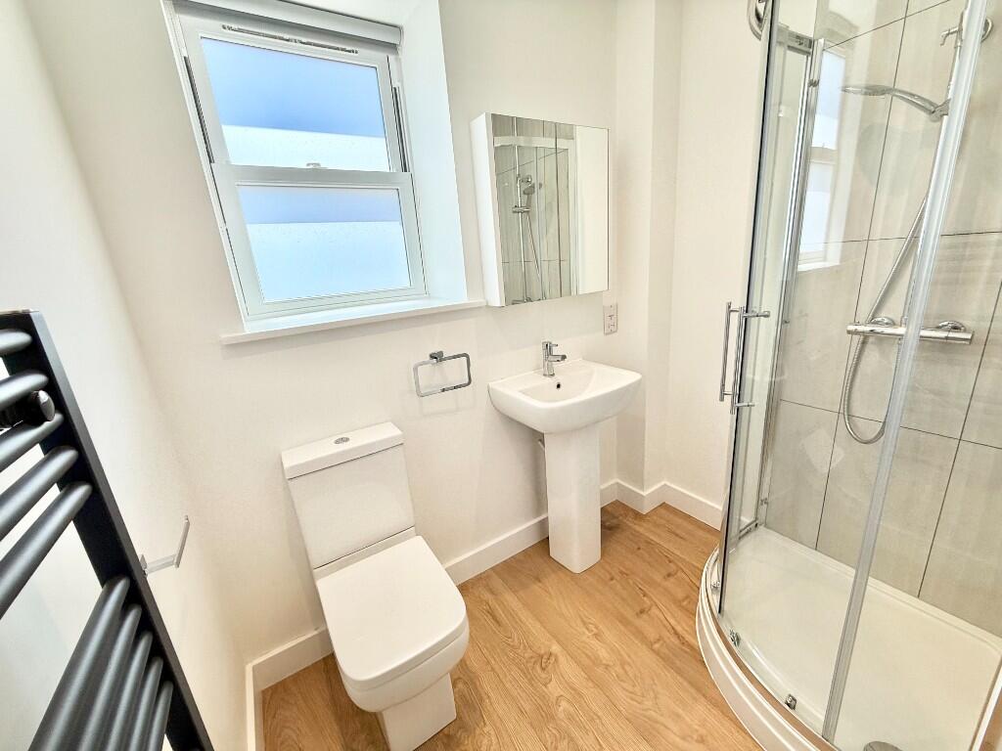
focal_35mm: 14
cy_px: 376
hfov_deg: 102.1
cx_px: 501
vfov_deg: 85.7
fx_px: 405
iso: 64
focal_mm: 2.22
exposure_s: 1/297
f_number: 2.2
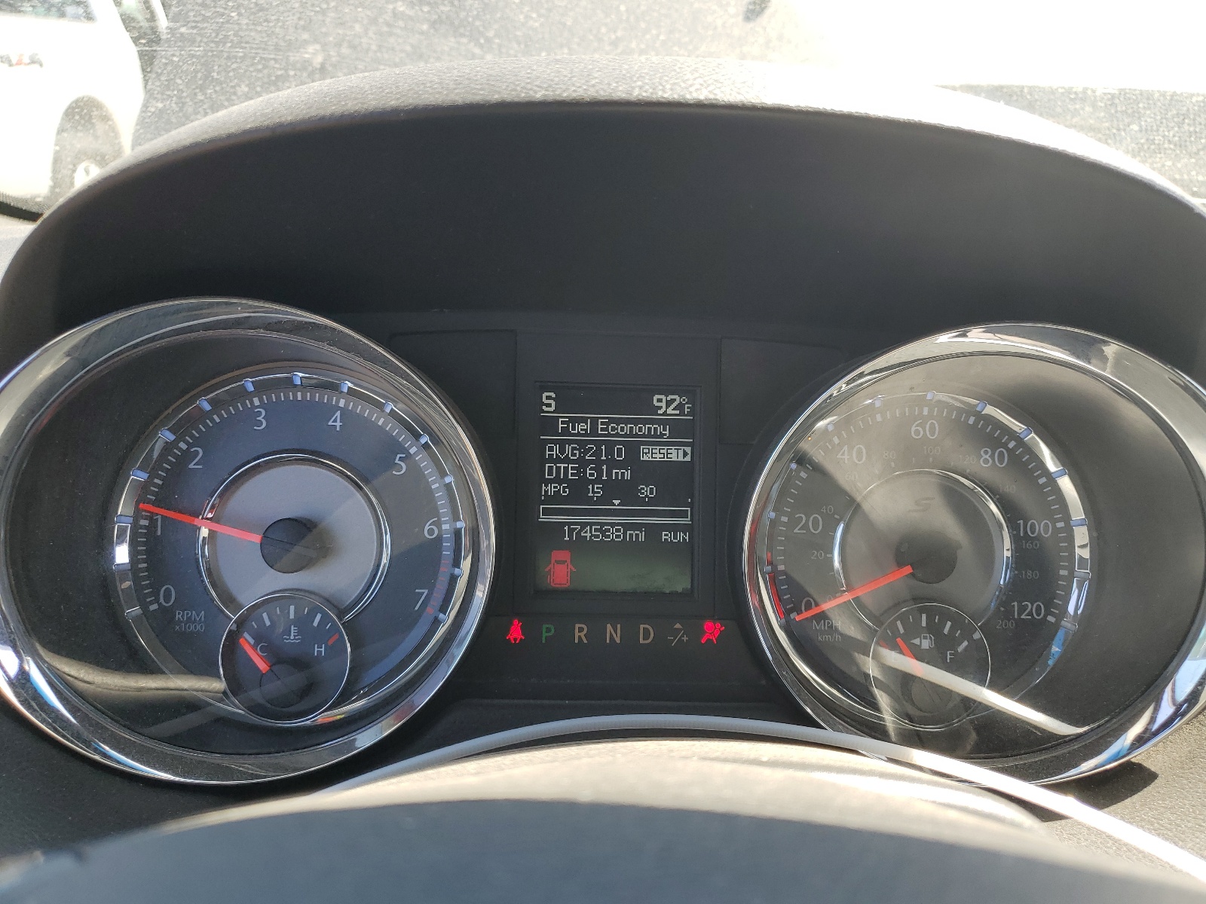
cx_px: 603
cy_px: 452
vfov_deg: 53.1
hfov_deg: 67.3
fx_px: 906
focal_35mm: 26
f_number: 1.5
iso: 50
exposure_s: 1/400
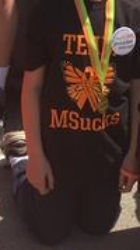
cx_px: 85
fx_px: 846
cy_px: -93
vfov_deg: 15.8
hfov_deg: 9.5
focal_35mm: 128
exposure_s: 1/1040
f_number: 2.2
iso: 25
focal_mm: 4.15
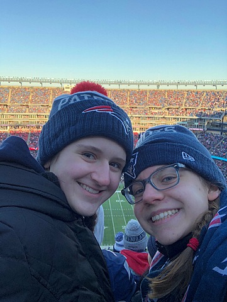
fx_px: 279
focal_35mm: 32
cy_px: 151
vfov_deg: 56.8
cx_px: 114
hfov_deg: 44.2
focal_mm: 2.87
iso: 20
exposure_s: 1/225
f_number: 2.2
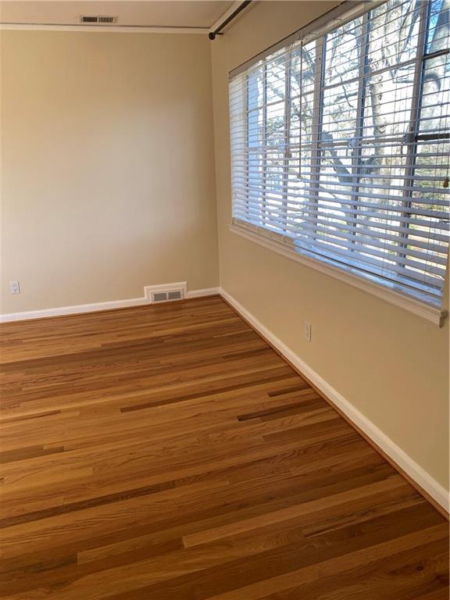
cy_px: 300
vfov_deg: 67.3
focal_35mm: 26
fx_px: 451
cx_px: 225
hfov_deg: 53.1
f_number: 1.8
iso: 32
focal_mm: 4.25
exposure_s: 1/135
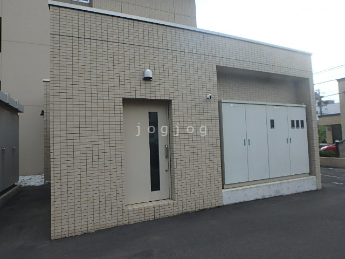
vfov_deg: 63.4
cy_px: 130
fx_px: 209
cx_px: 172
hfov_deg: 79.0
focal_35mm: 21
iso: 125
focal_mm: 3.7
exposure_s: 1/640
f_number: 3.5
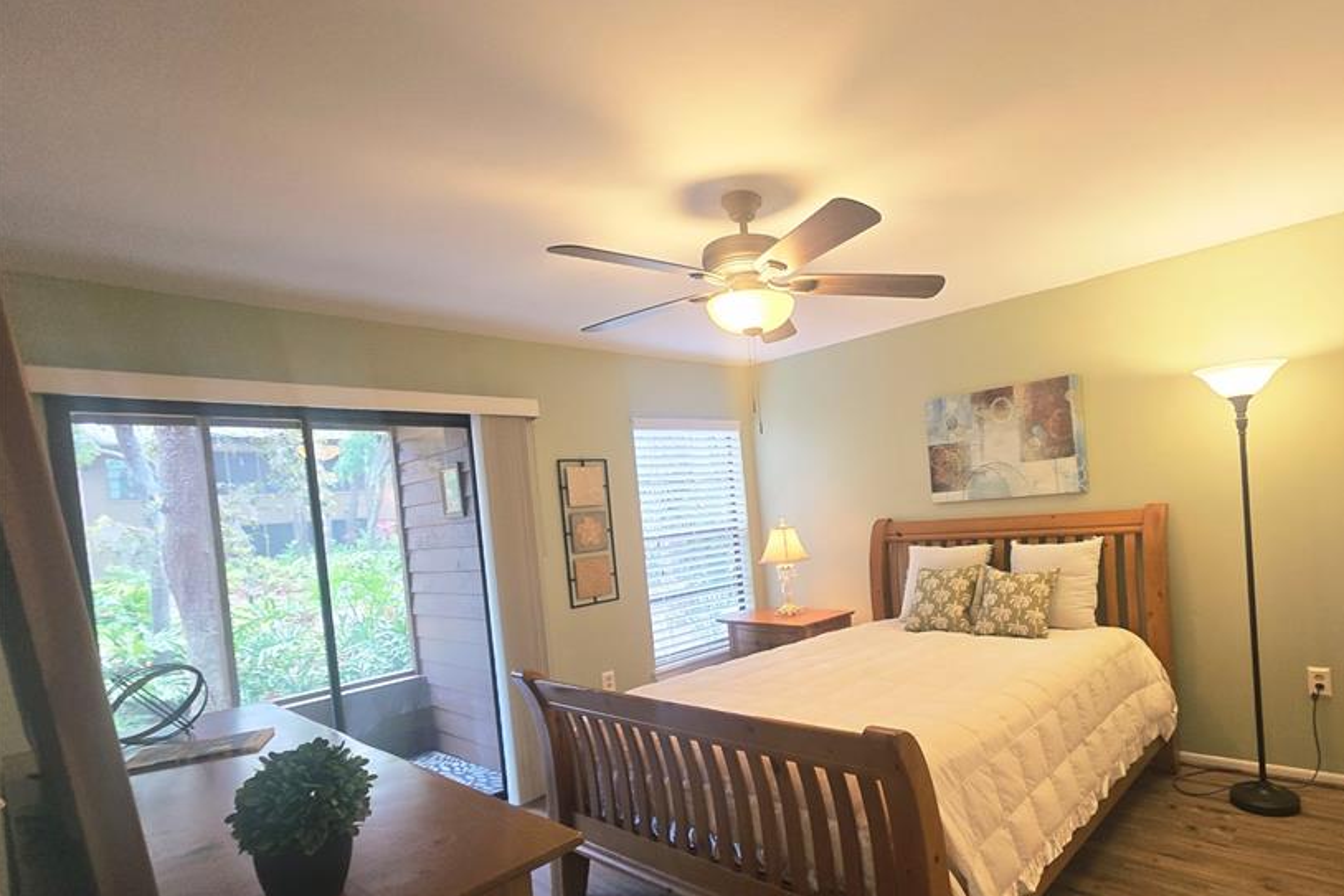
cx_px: 840
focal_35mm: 17
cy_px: 526
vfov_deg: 69.9
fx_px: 635
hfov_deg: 91.4
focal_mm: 2.2
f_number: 2.2
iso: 250
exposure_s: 1/60
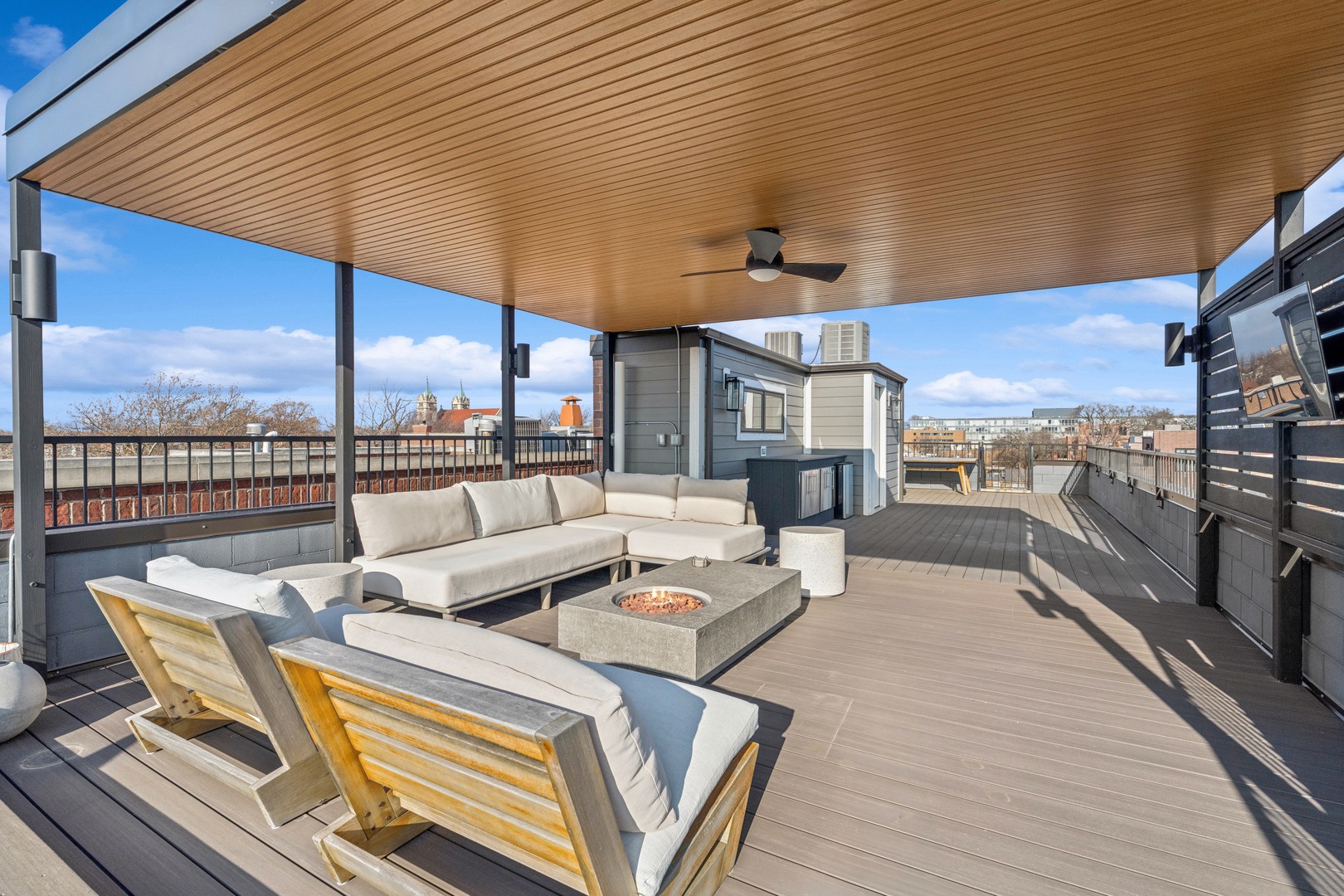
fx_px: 597
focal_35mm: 16
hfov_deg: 96.7
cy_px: 448
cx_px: 672
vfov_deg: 73.7
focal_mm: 16
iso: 320
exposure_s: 1/1000
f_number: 8
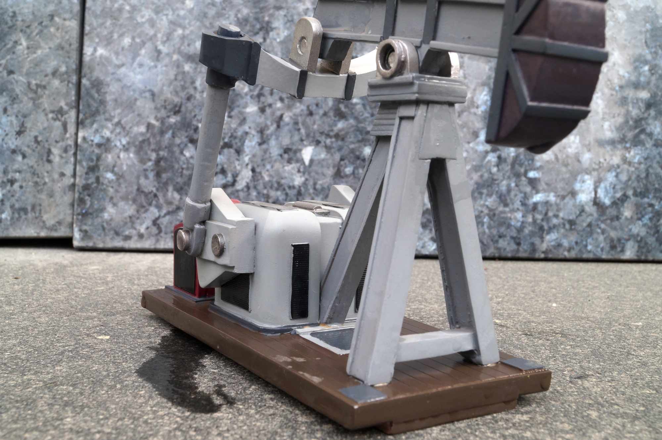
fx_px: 772
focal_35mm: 42
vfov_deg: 31.9
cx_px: 331
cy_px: 220
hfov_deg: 46.4
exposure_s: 1/60
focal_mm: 28
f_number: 16
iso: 400
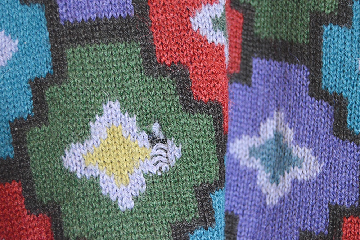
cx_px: 180
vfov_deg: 21.5
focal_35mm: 63
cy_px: 120
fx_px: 629
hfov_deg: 31.9
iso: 3200
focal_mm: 42
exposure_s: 1/40
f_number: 5
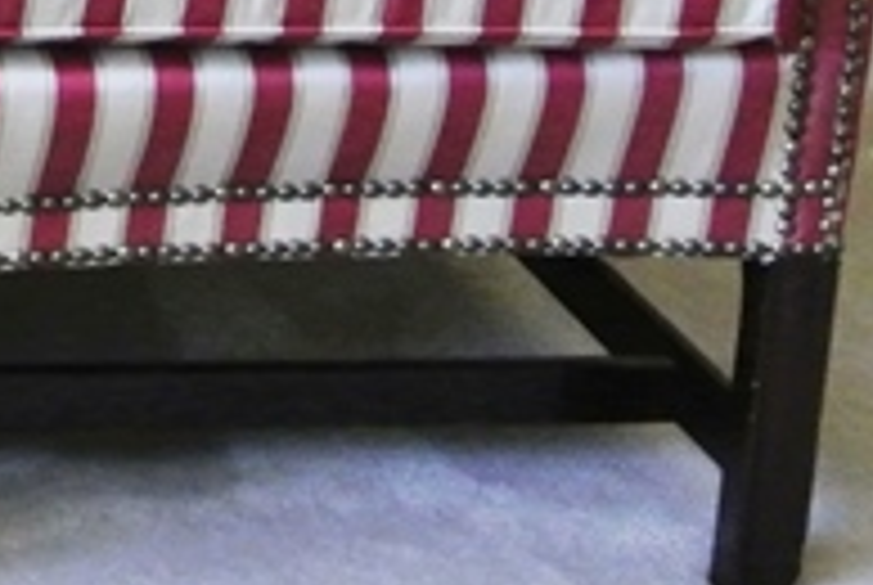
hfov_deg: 11.7
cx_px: -792
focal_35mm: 160
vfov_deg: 8.3
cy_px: -403
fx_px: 3886
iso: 800
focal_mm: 11.8
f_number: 3.8
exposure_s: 1/60
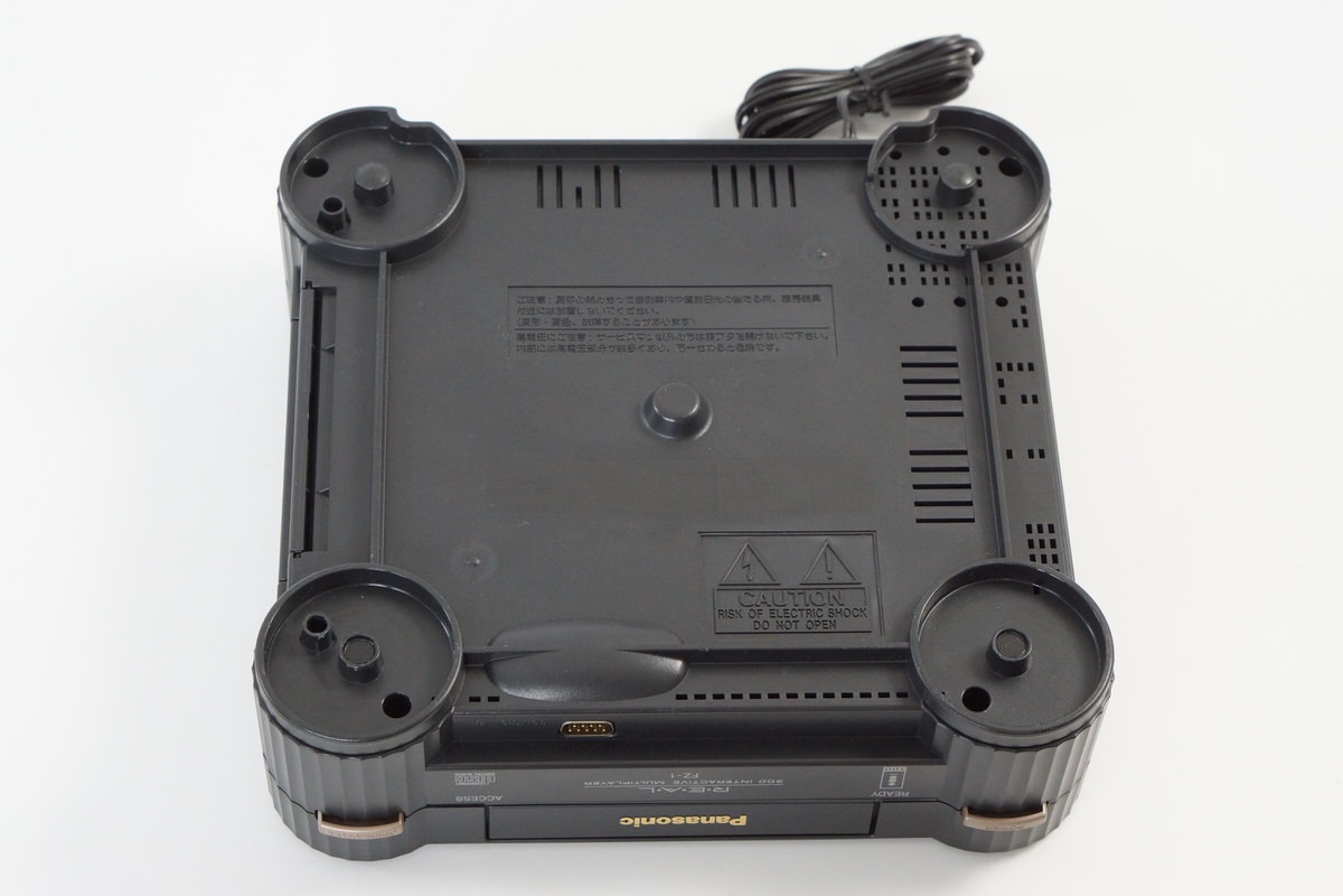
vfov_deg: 18.2
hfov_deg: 27.0
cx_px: 672
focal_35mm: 75
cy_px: 448
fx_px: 2798
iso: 1250
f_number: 6.3
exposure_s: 1/80
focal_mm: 50
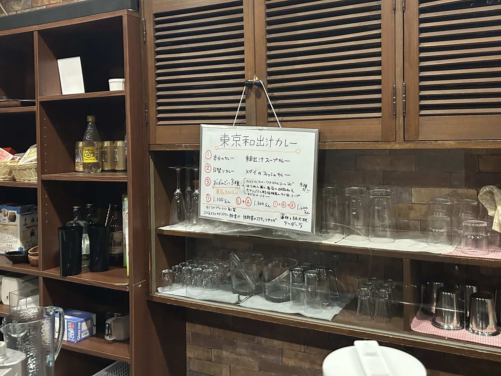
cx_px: 279
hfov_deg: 53.8
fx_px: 492
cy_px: 148
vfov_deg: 41.6
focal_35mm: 34
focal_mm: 5.7
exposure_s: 1/50
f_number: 1.5
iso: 500
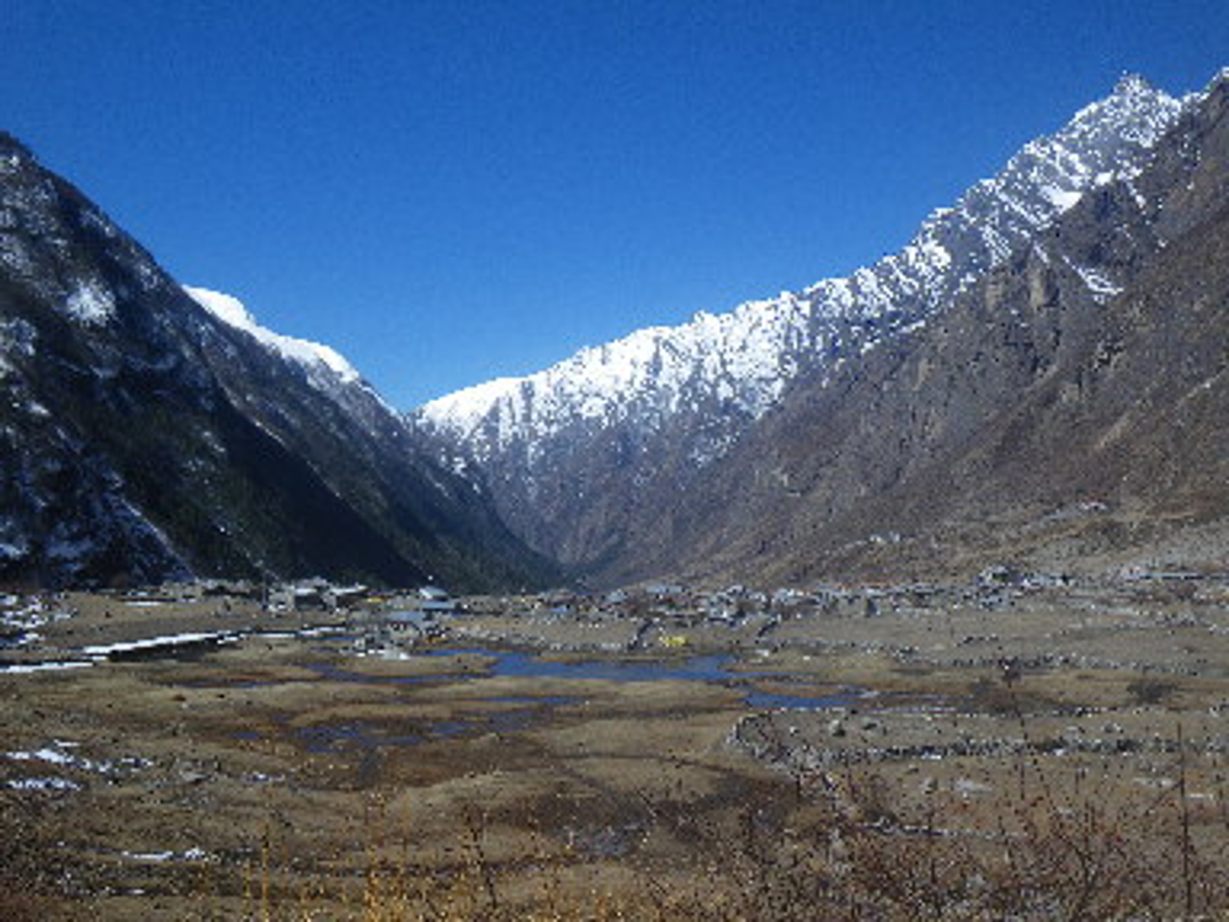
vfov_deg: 41.8
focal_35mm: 34
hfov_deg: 54.0
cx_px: 614
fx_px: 1207
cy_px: 461
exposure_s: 1/400
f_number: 4.6
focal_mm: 6.1
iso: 50
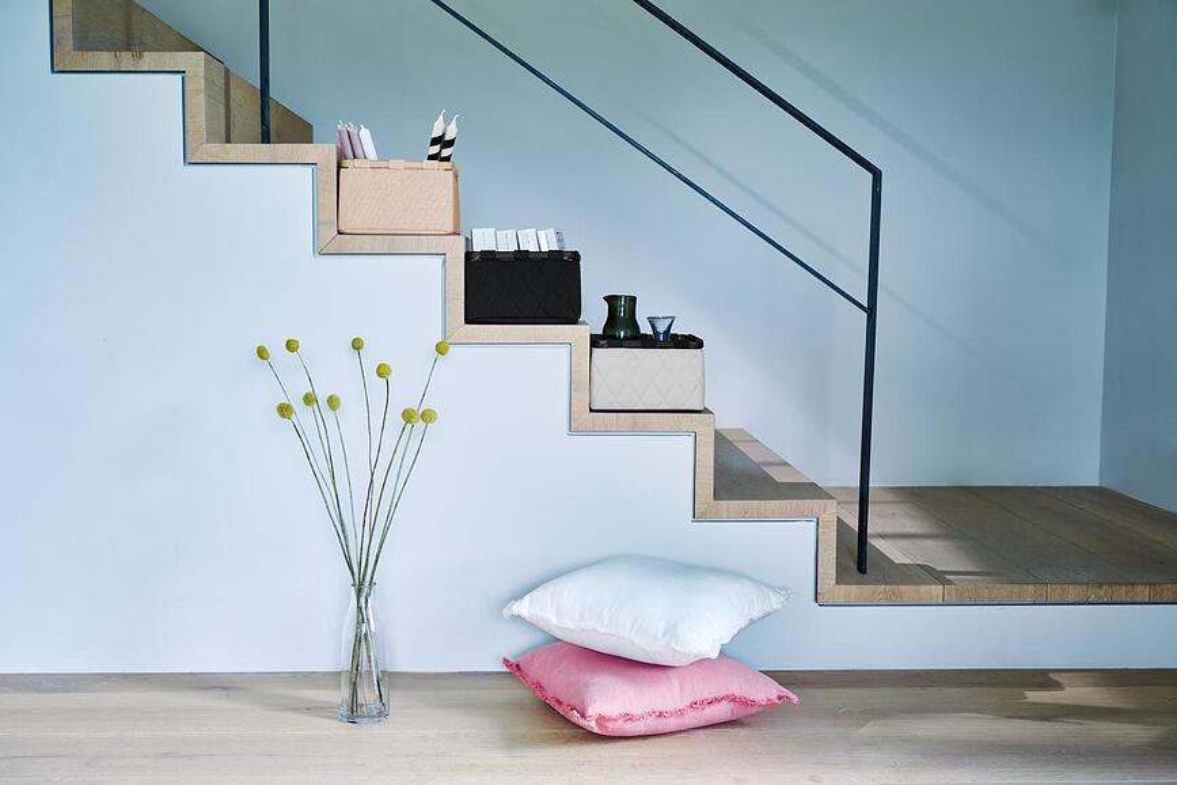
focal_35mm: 42
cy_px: 392
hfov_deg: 46.4
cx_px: 588
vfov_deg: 31.9
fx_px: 1373
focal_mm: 42
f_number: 10
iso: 200
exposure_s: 1/3
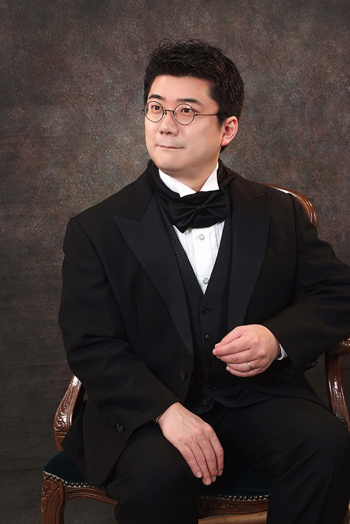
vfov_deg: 27.0
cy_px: 262
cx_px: 175
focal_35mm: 75
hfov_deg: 18.2
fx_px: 1091
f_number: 8
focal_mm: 50
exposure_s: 1/160
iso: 125
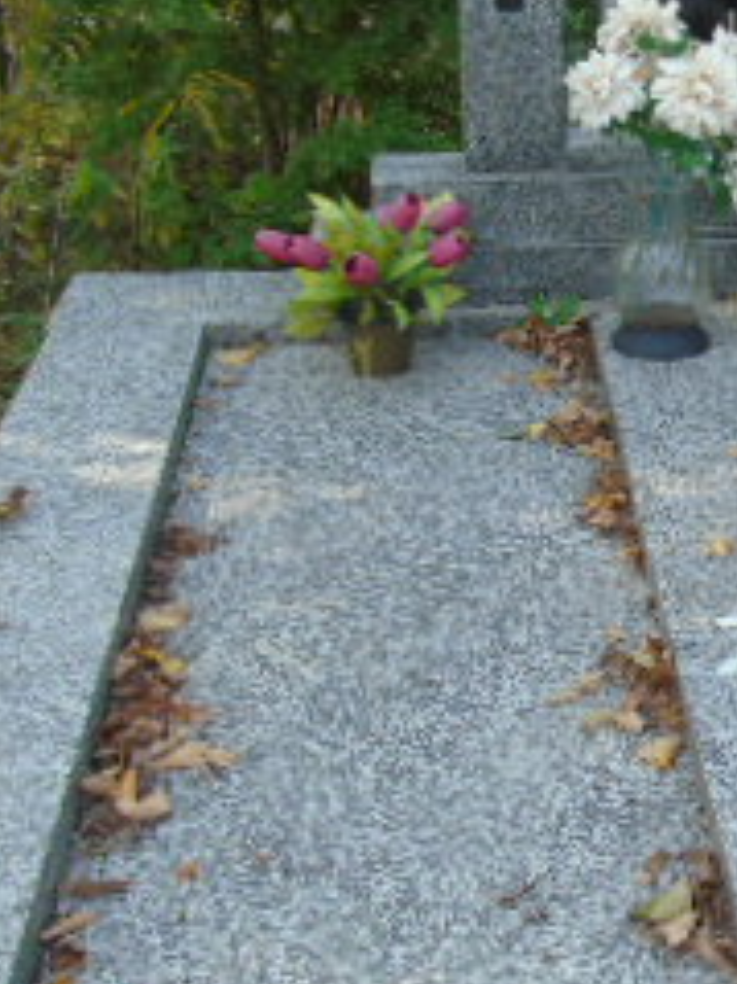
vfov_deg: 28.9
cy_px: 424
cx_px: 980
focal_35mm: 67
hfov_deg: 20.0
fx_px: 1904
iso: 80
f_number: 3.4
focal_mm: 4.4
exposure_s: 1/160
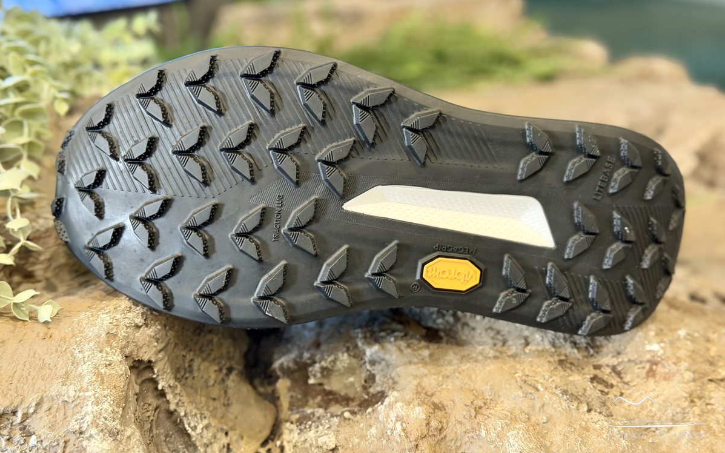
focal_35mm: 51
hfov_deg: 39.6
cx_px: 362
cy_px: 189
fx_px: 1008
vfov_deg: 25.3
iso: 400
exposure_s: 1/33
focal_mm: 6.76
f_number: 1.78
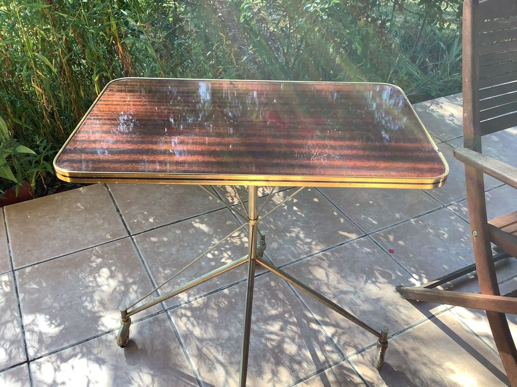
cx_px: 258
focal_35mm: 31
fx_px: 463
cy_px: 194
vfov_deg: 45.4
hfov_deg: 58.4
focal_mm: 3.3
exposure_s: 1/159
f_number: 2.4
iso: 25
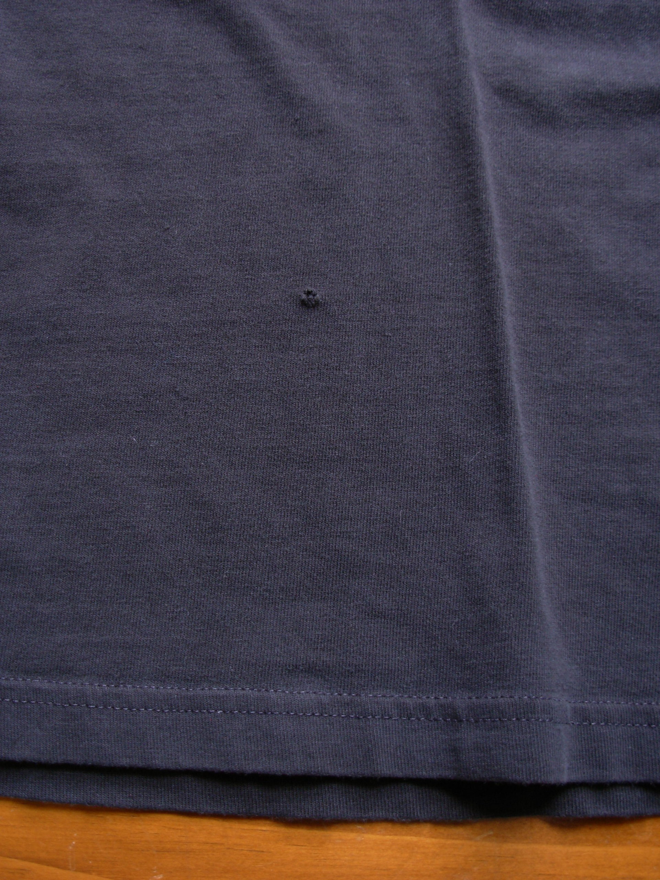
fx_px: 966
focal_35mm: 38
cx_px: 330
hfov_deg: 37.7
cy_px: 440
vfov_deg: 49.0
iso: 50
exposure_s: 1/18
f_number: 2.9
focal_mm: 6.3
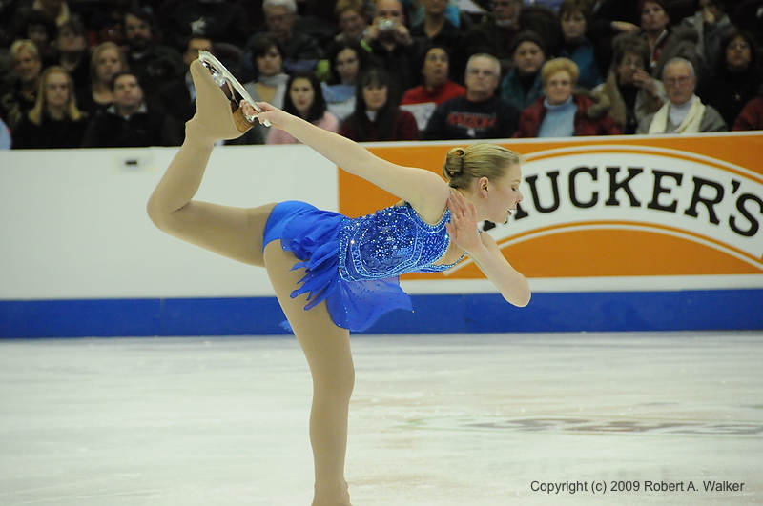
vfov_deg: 5.4
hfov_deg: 8.1
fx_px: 5397
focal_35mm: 255
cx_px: 382
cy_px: 253
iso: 3200
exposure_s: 1/800
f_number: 5.6
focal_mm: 170
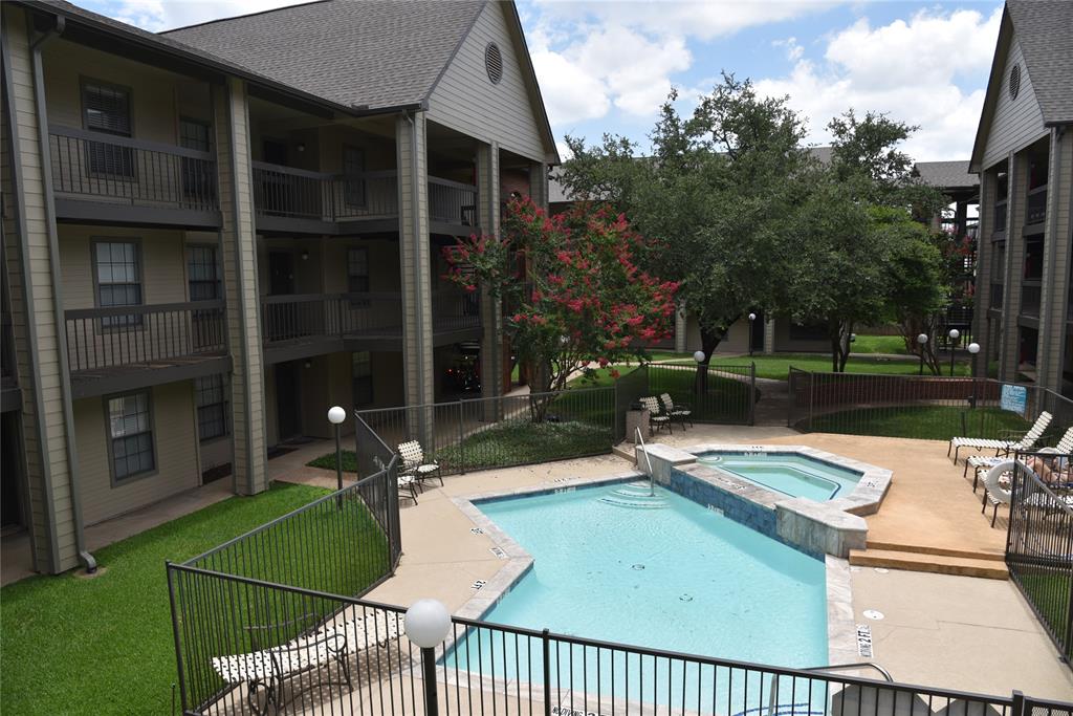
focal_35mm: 24
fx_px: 715
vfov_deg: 53.1
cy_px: 358
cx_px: 536
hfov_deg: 73.7
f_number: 9
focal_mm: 24
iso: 100
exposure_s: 1/200
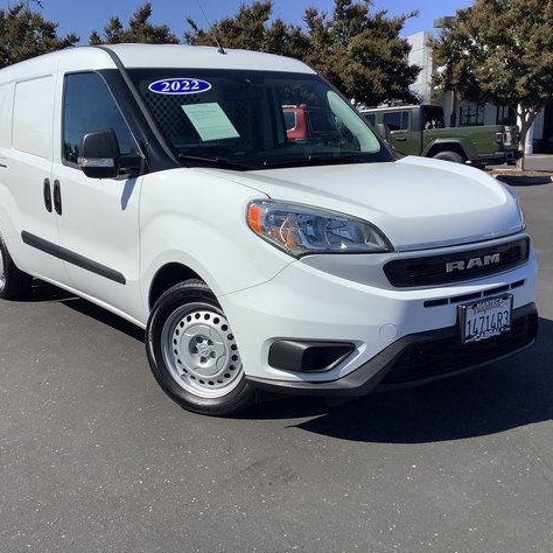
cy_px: 279
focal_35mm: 37
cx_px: 237
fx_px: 669
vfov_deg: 44.9
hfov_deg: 44.8
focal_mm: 3.3
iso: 25
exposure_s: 1/2398
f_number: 2.4
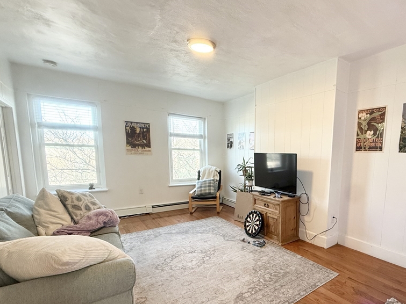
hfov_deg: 81.5
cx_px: 274
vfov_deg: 67.9
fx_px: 223
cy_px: 185
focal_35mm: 19
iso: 250
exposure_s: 1/120
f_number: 2.2
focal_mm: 2.22
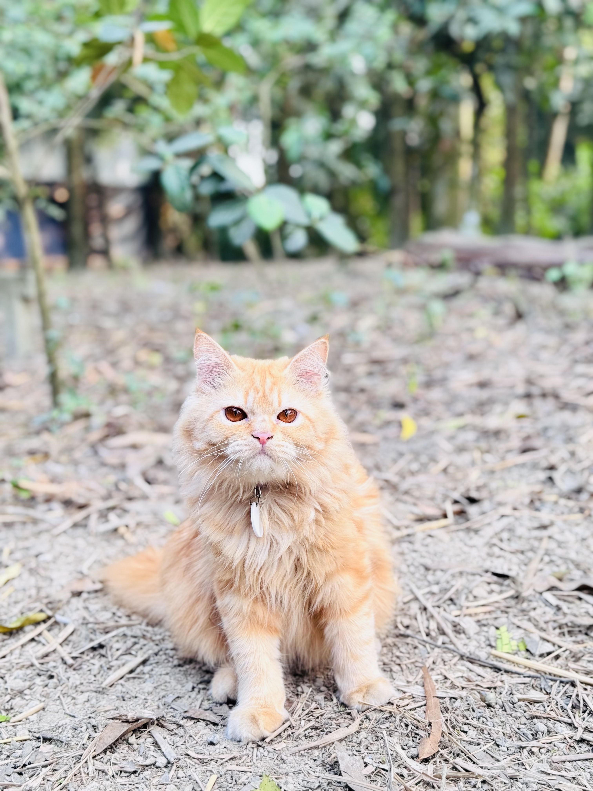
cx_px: 296
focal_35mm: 48
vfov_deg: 39.7
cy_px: 396
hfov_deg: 30.3
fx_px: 1096
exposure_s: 1/121
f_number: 1.78
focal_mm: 6.76
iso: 50
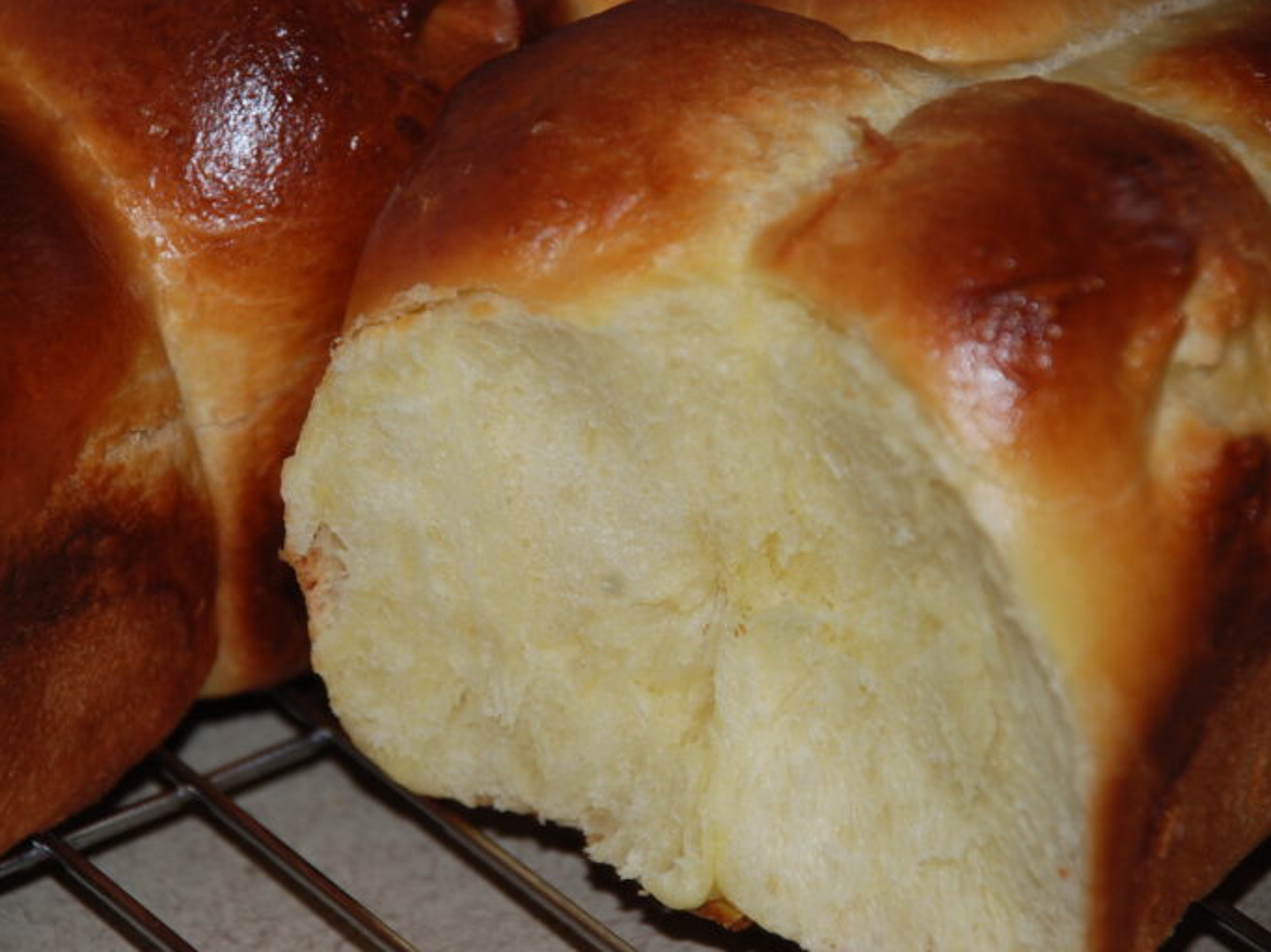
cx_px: 561
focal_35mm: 220
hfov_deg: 9.0
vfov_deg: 6.8
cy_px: 477
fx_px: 8058
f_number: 5.6
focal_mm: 135
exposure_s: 1/60
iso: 200
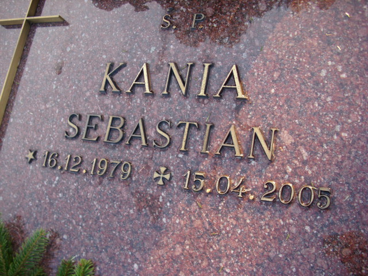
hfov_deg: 50.1
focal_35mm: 37
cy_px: 138
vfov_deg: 38.7
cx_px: 184
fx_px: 393
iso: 50
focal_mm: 6.2
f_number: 2.8
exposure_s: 1/71
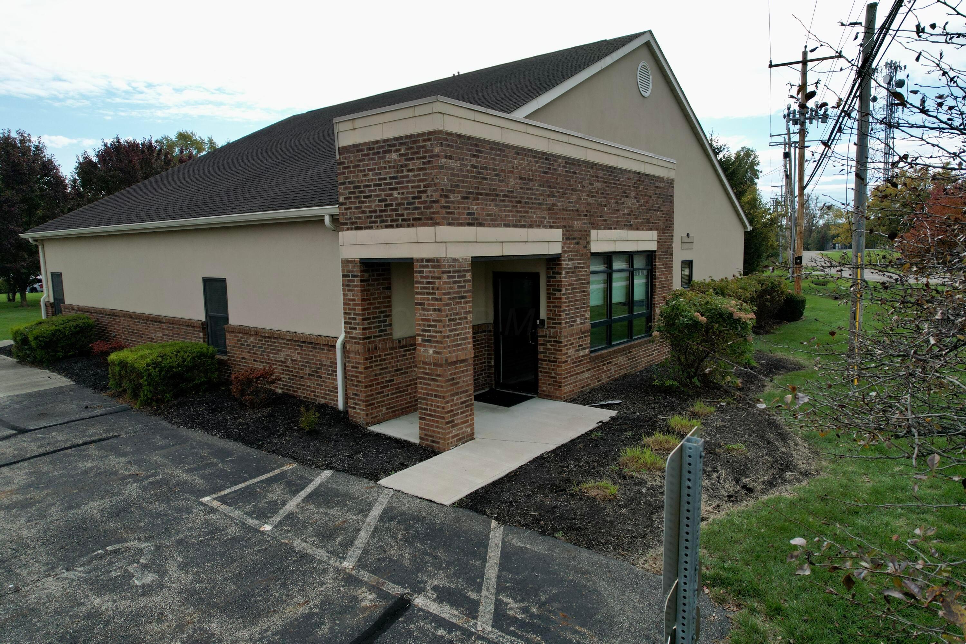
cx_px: 483
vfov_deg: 57.2
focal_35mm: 22
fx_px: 590
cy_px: 322
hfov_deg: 78.6
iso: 100
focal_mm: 8.38
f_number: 2.8
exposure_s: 1/2000
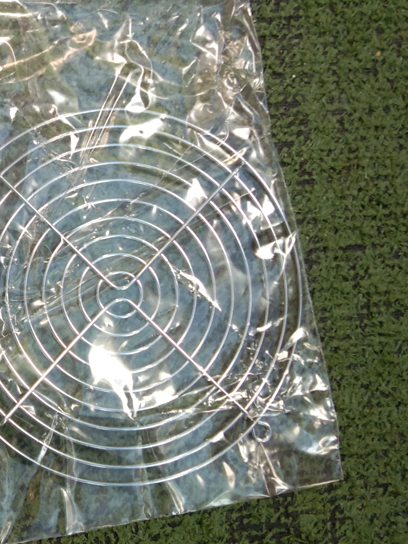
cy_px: 194
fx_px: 1131
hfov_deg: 19.3
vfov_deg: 26.9
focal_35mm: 72
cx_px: -79
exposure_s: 1/100
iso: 132
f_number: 2.2
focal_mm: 3.65
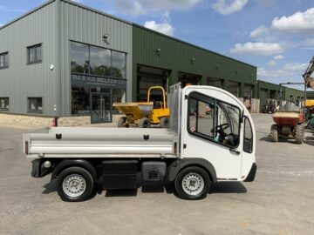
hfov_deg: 61.7
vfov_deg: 48.2
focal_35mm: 29
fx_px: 263
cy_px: 118
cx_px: 157
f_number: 1.8
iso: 20
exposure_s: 1/3322
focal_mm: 3
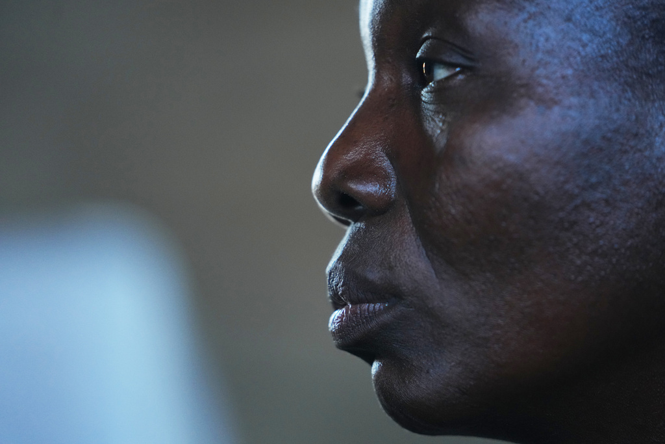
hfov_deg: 10.3
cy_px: 222
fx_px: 3695
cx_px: 332
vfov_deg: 6.9
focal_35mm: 200
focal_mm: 200
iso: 3200
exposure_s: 1/800
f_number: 3.5
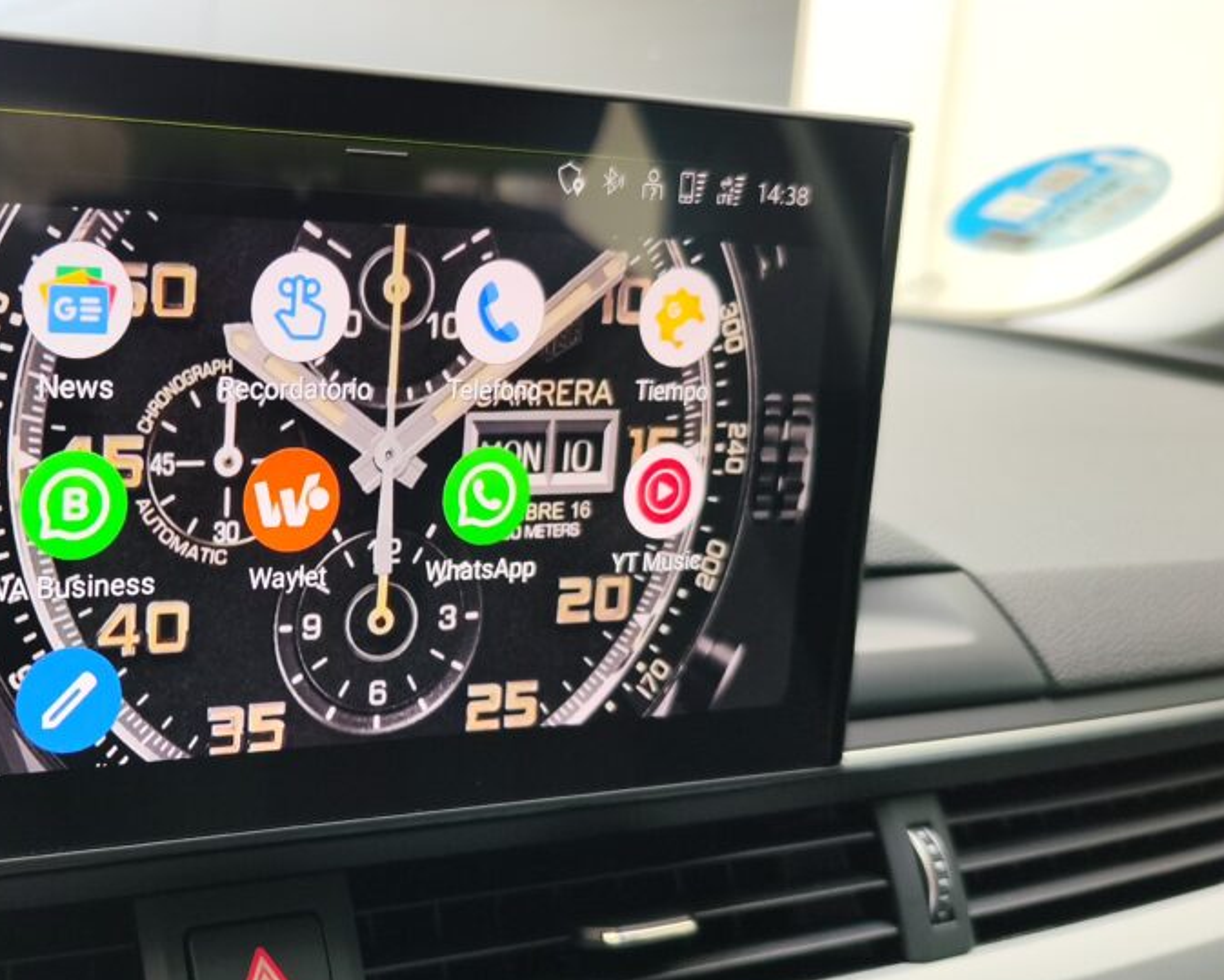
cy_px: 538
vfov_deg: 37.3
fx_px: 1450
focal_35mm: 40
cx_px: 226
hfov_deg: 43.4
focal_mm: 7.01
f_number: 1.69
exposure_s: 1/160
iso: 201
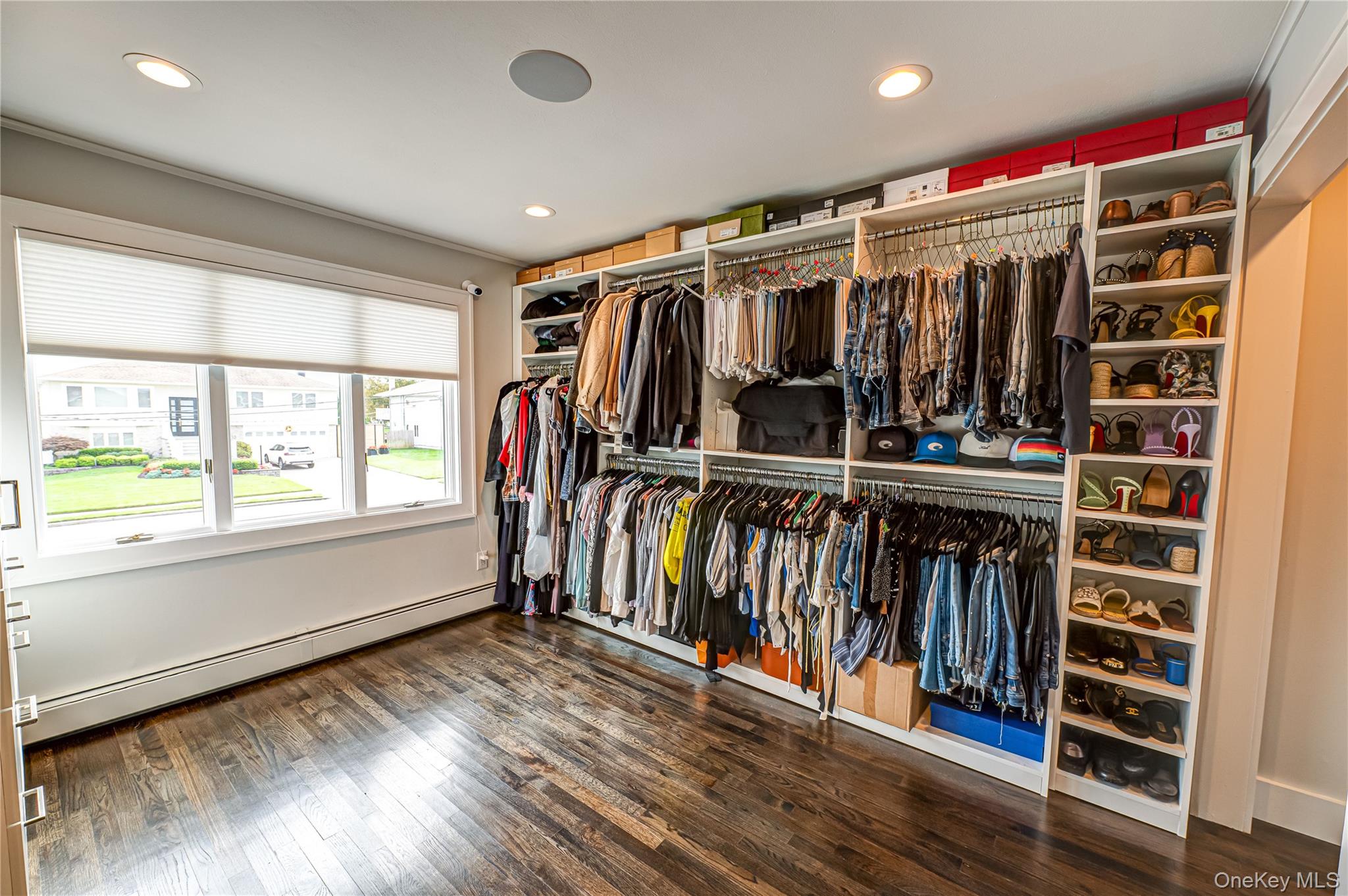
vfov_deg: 81.1
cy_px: 448
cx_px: 674
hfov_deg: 104.3
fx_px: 524
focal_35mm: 14
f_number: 8
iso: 400
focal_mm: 14
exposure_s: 1/50
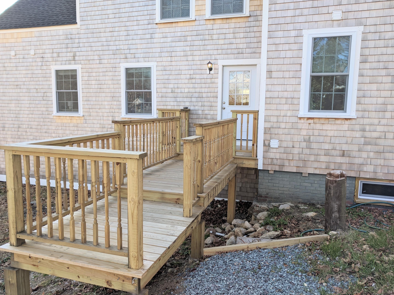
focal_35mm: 27
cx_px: 196
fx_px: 307
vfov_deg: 51.4
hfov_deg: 65.3
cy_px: 143
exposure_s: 1/396
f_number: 2
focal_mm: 4.67
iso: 44
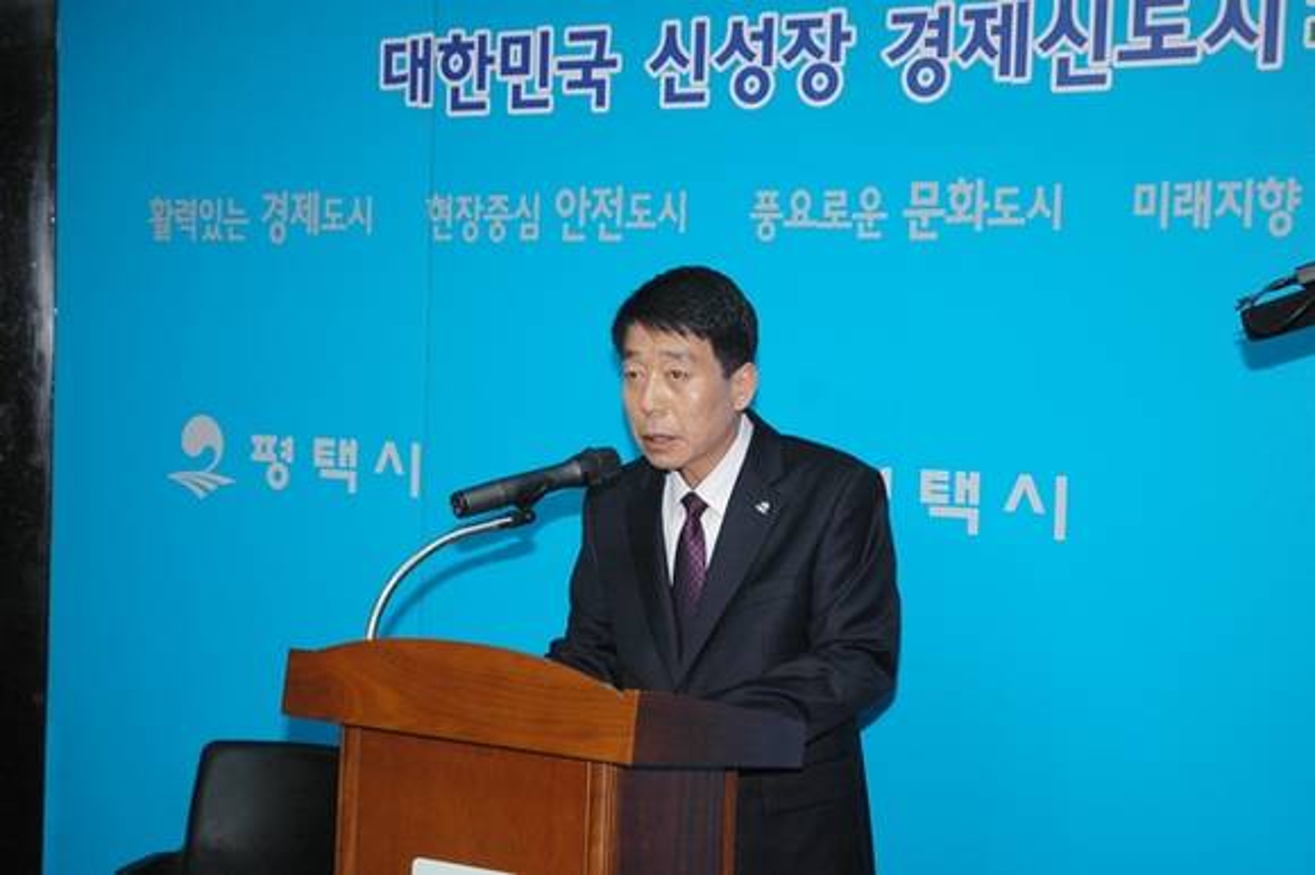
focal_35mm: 66
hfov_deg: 30.5
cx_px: 658
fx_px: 2409
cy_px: 438
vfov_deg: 20.6
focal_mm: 44
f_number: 4.5
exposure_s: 1/160
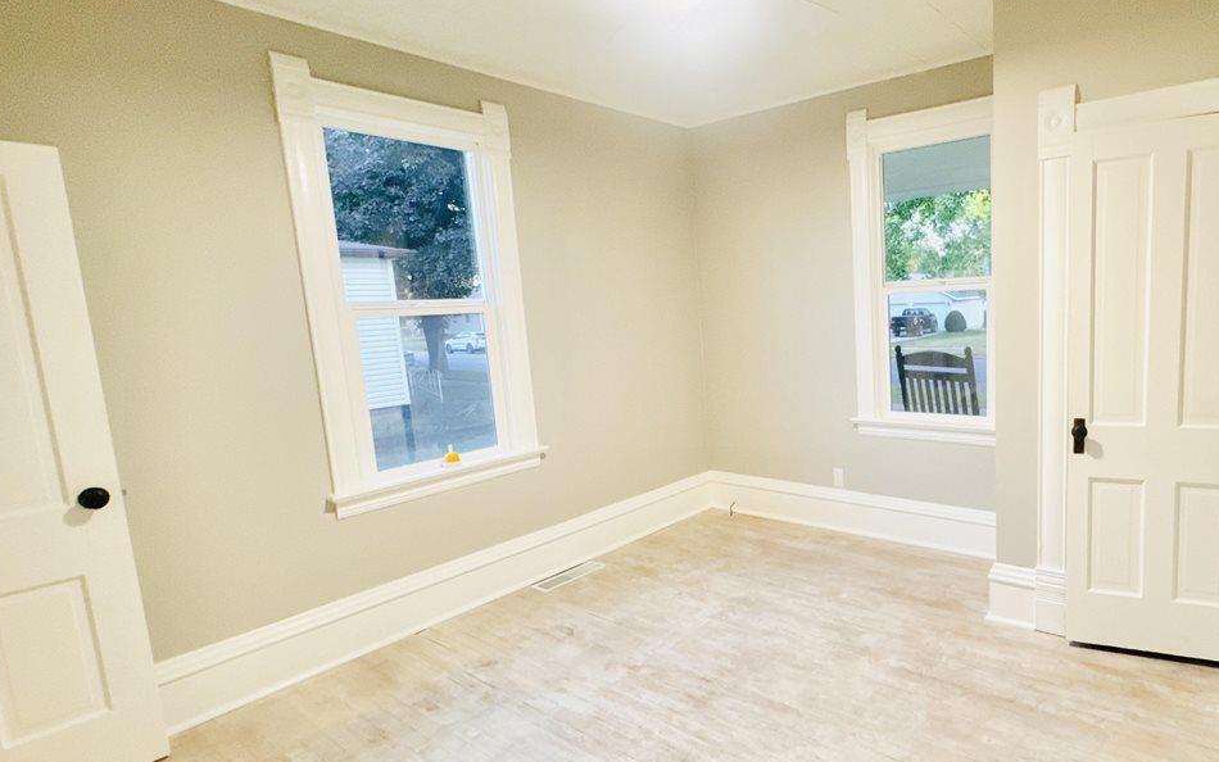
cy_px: 391
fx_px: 665
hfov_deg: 82.2
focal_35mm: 20
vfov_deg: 59.7
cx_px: 811
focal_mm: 2.22
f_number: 2.2
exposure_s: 1/60
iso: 200
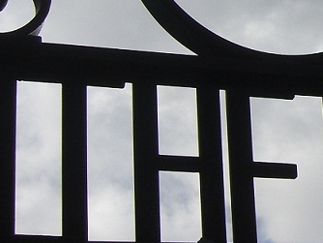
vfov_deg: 8.8
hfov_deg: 11.0
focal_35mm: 166
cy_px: -89
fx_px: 1550
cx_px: 596
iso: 80
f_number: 8
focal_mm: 7.9
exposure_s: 1/320
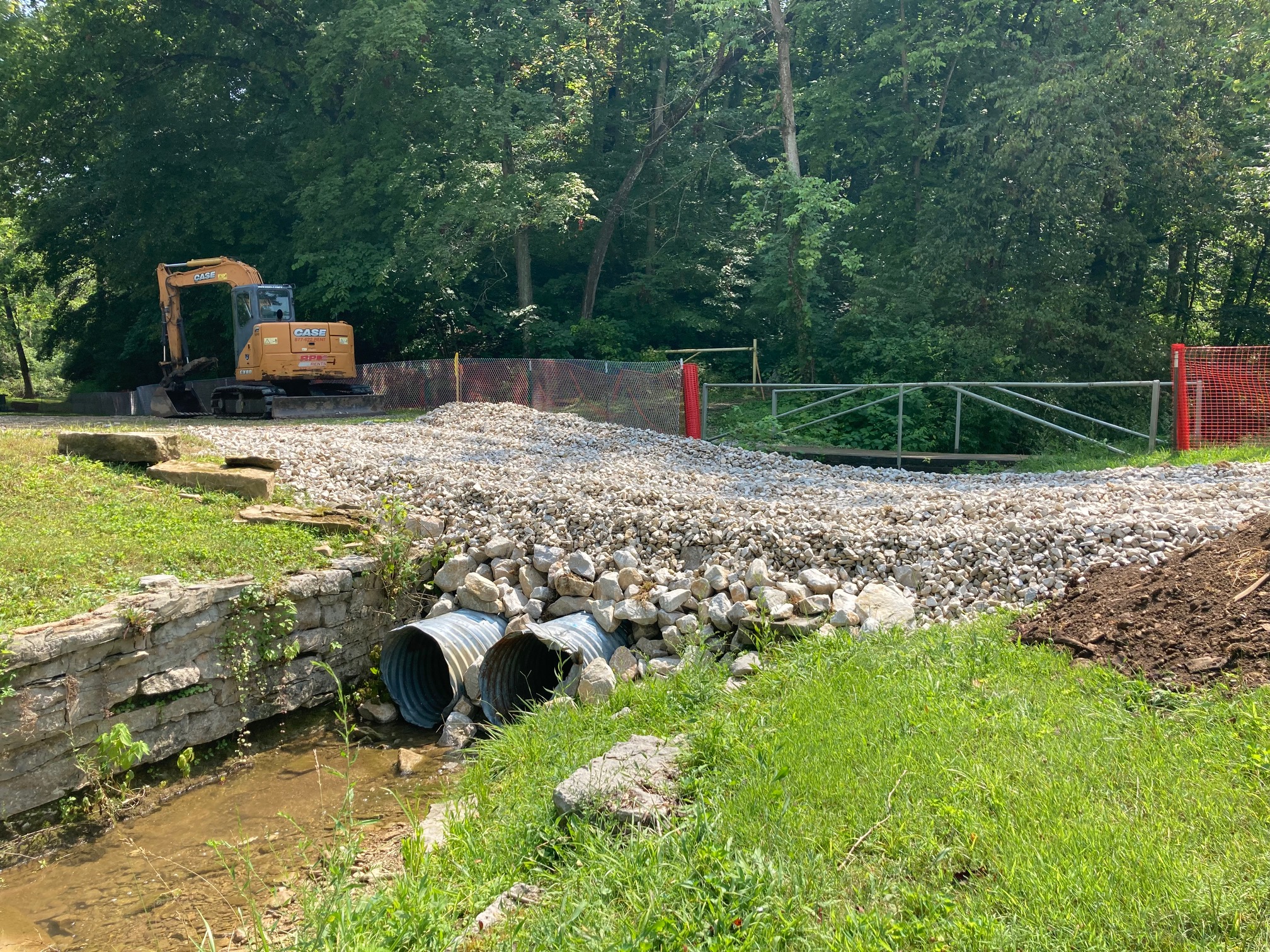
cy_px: 476
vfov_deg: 49.7
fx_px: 1027
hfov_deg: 63.4
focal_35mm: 28
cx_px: 635
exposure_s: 1/796
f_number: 1.8
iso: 20
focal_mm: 3.99
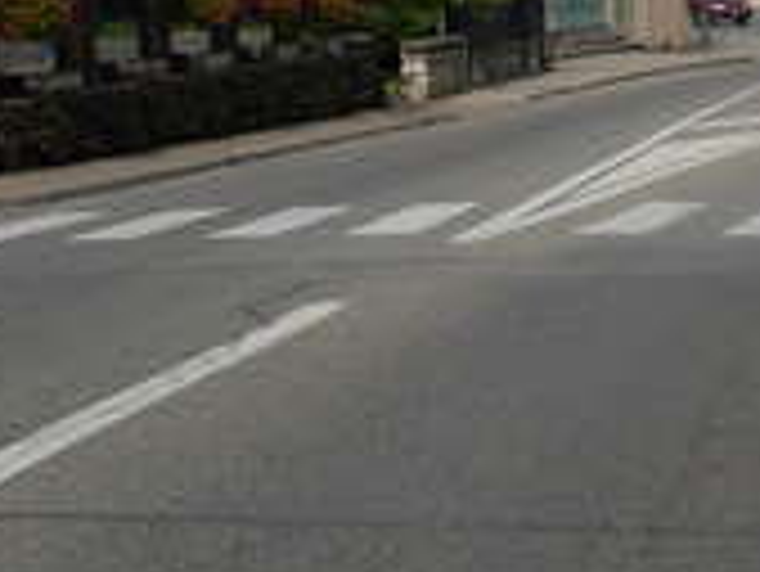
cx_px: 886
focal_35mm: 135
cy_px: -153
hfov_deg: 14.2
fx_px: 2966
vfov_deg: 10.8
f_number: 4.9
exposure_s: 1/443
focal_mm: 6.3
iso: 79
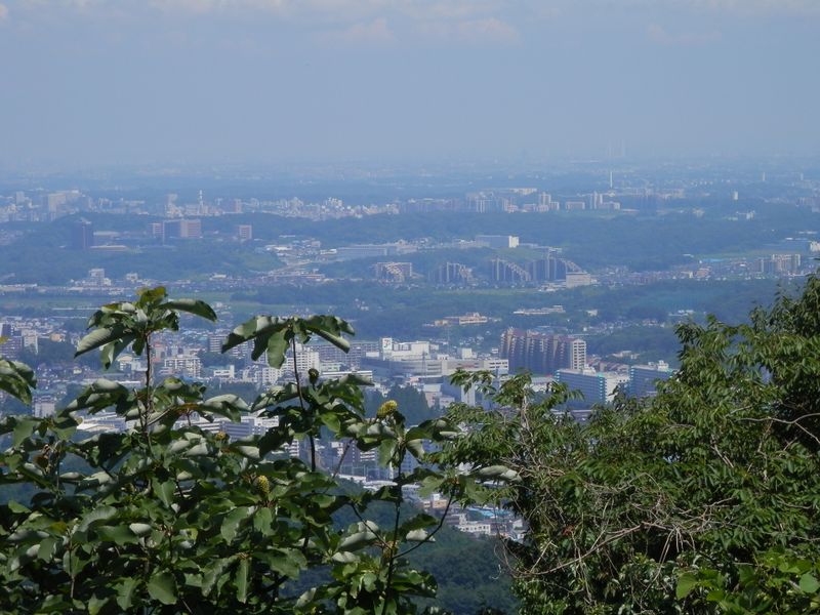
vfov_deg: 8.8
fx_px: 4003
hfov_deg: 11.7
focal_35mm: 169
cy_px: 308
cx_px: 410
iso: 80
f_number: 5.7
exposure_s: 1/500
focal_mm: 30.2
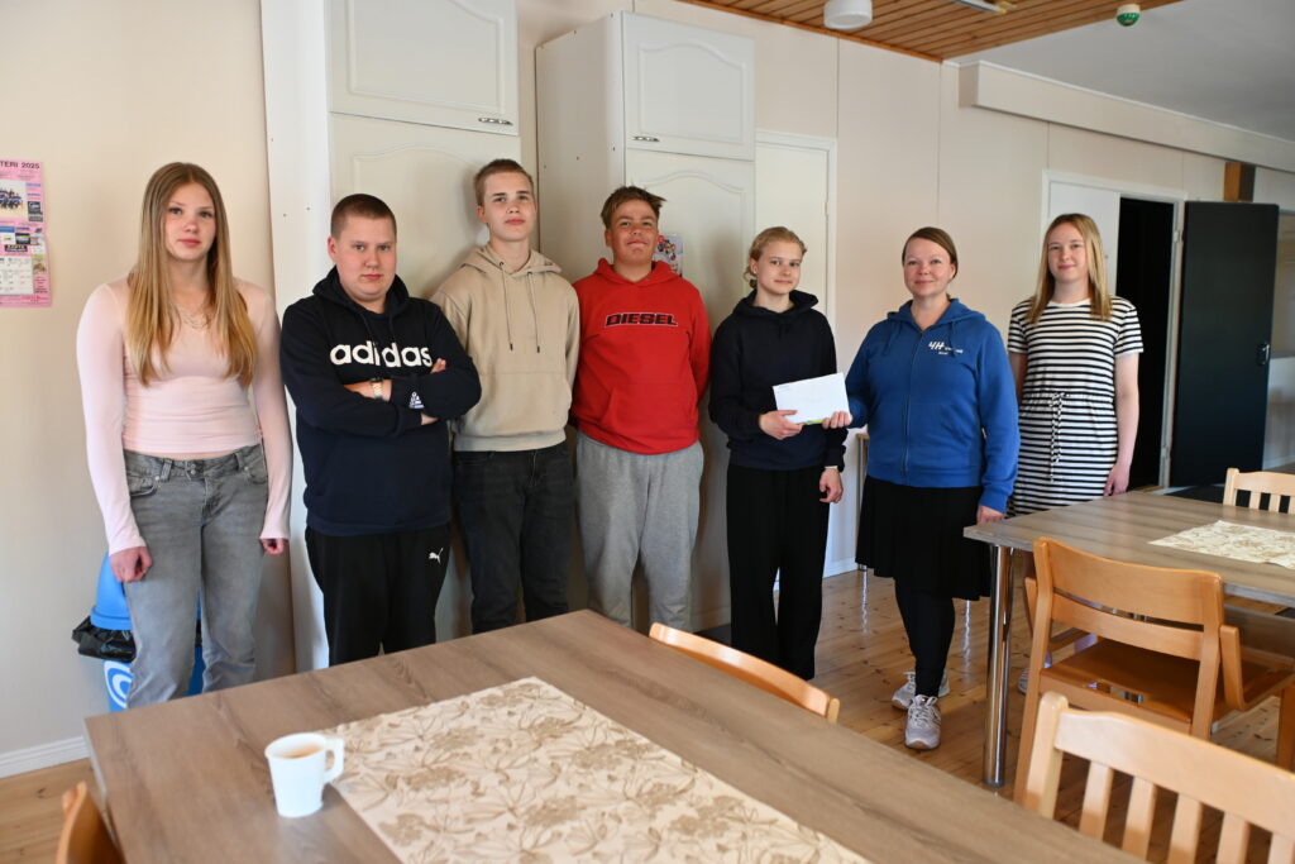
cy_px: 432
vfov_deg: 50.4
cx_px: 648
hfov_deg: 70.4
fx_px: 917
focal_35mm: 26
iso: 640
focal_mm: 17
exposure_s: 1/125
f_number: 2.8
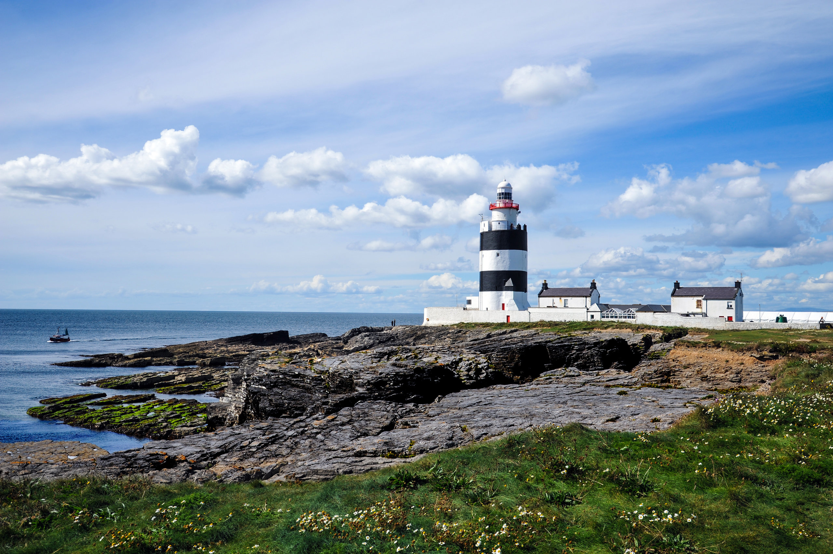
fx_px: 786
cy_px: 277
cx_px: 416
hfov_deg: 55.8
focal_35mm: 34
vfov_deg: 38.8
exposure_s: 1/400
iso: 200
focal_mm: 34
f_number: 10
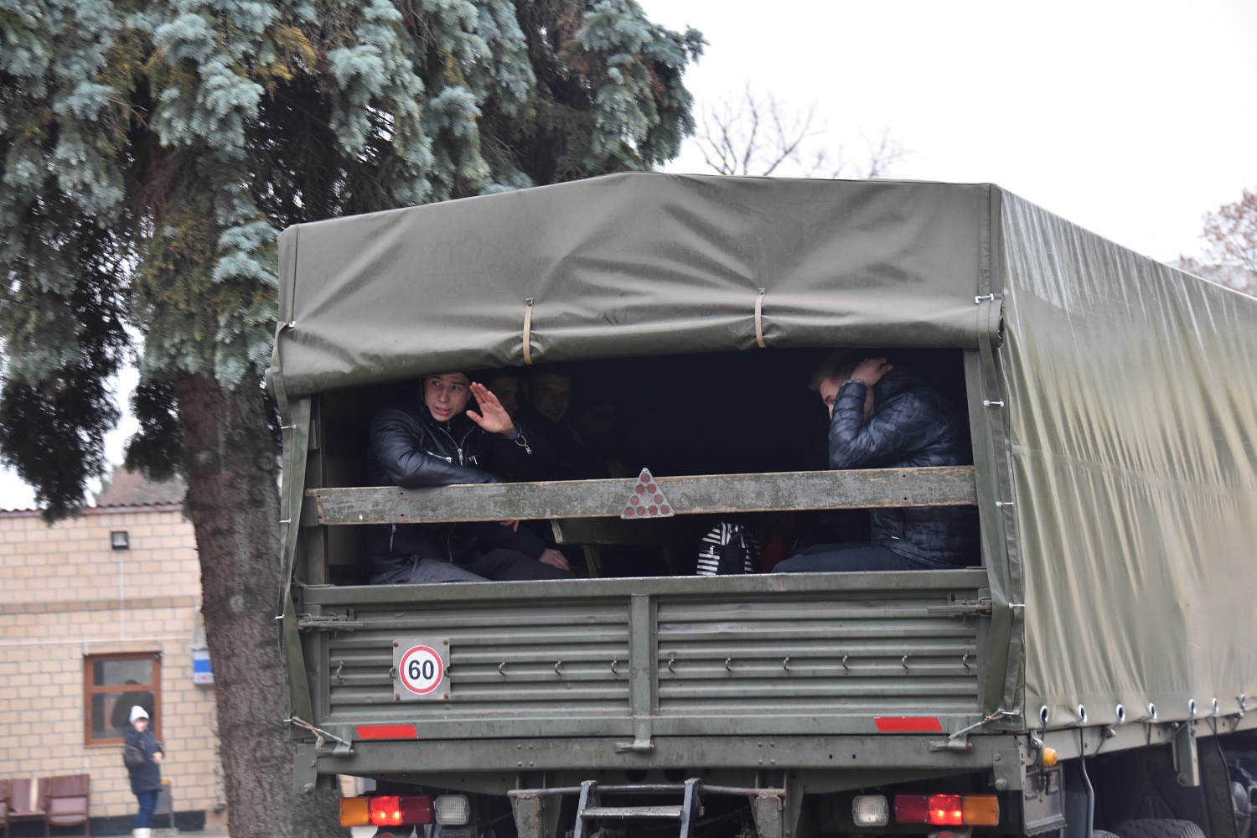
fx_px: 3666
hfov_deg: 19.5
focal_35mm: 105
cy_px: 419
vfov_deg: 13.0
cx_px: 628
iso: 450
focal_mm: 70
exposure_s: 1/60
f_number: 5
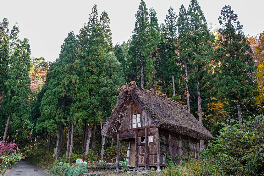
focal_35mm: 35
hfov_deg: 54.4
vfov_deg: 37.9
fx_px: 257
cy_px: 88
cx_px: 132
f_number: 5.6
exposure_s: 1/120
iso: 400
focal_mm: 23
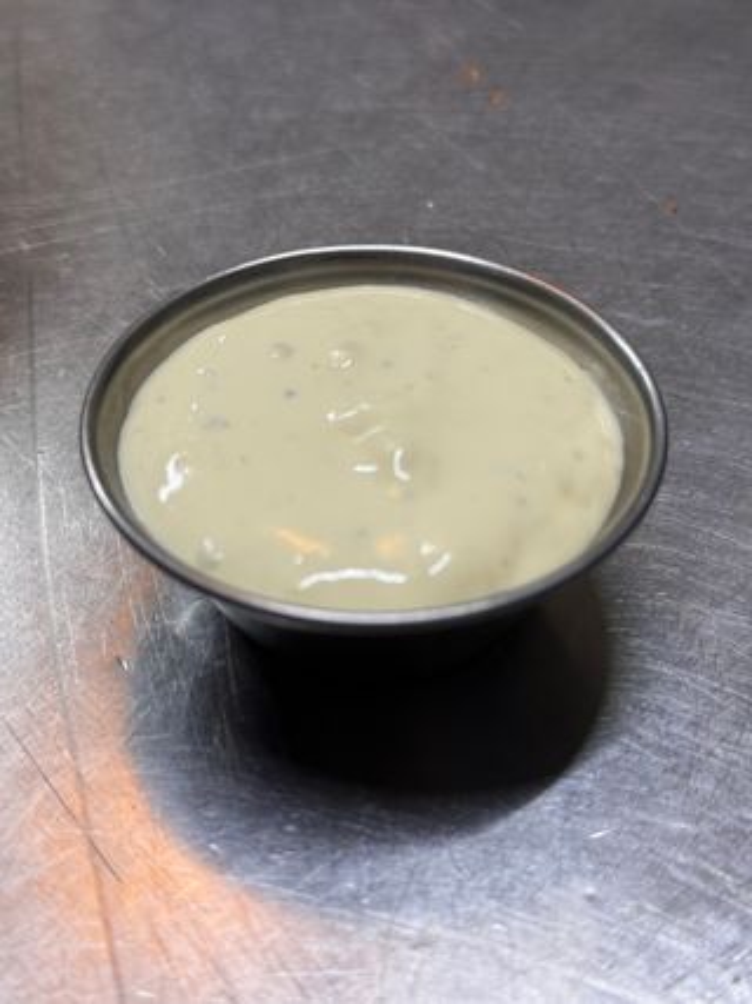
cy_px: 502
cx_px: 376
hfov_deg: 30.3
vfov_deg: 39.7
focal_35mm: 48
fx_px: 1391
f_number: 1.78
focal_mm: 6.76
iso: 64
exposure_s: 1/100
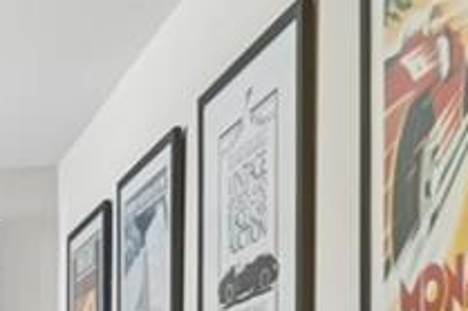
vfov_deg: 13.8
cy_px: 473
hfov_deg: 16.0
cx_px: -517
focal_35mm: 93
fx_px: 1208
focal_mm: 19
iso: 400
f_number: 8
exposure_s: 1/3.33
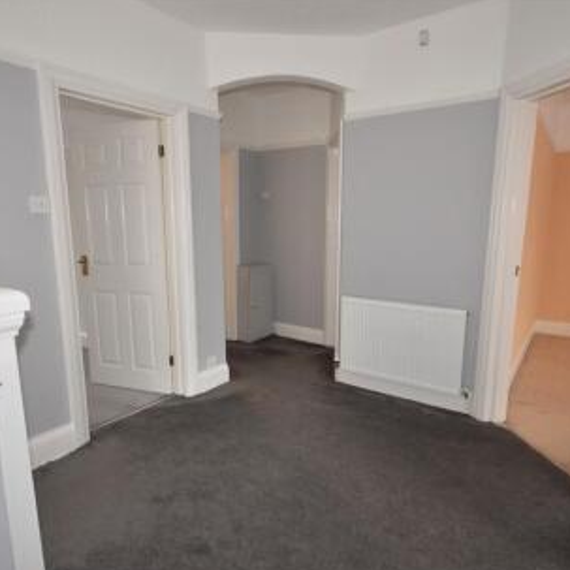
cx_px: 277
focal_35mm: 20
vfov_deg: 74.8
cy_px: 293
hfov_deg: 74.8
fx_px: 373
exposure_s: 1/60
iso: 560
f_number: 4
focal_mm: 10
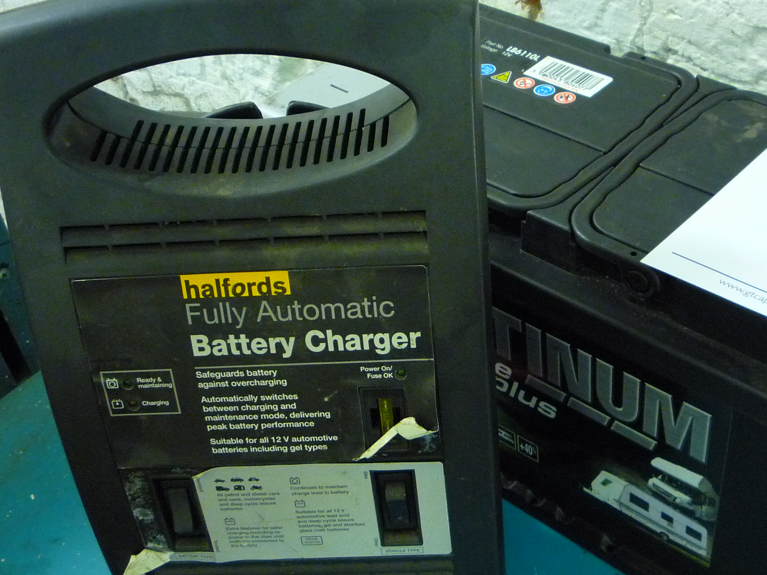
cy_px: 353
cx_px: 486
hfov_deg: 40.1
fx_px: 1041
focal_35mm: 47
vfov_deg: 30.8
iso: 400
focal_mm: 5.2
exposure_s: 1/15
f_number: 3.3
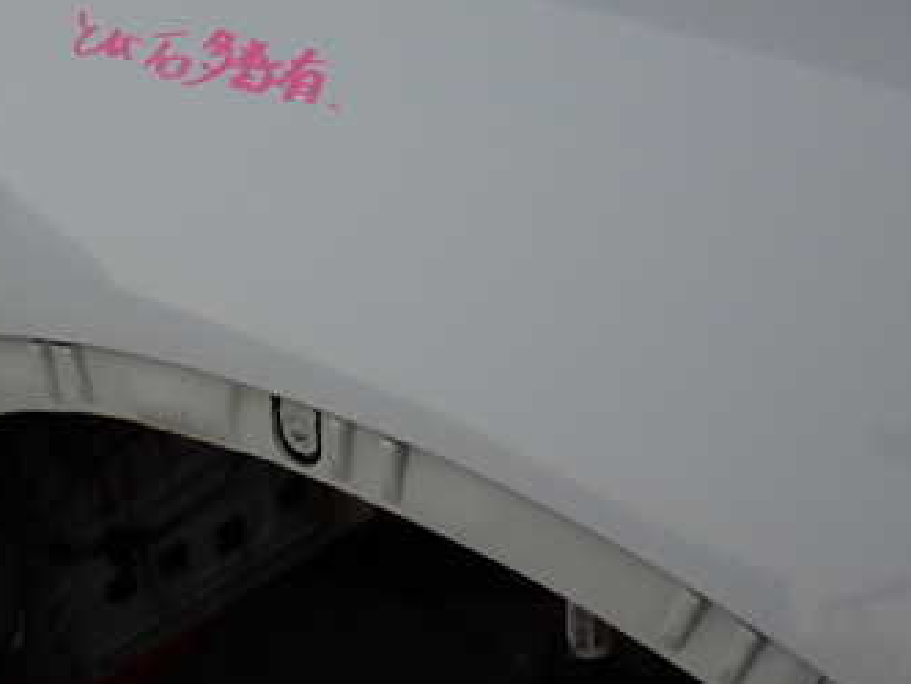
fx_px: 1711
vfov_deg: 22.3
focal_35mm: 65
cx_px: 258
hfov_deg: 29.5
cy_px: 151
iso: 100
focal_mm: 6.37
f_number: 2.5
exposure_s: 1/80
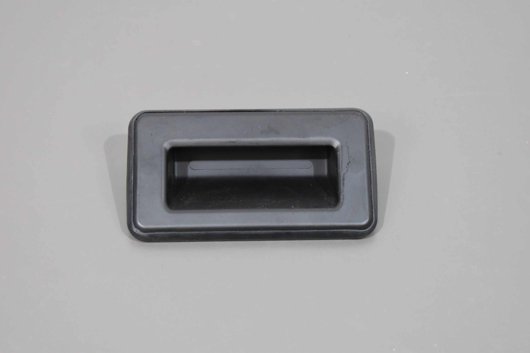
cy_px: 176
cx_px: 265
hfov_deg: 24.6
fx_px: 1215
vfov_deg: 16.6
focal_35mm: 82
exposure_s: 1/125
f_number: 5.6
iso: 2800
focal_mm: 55
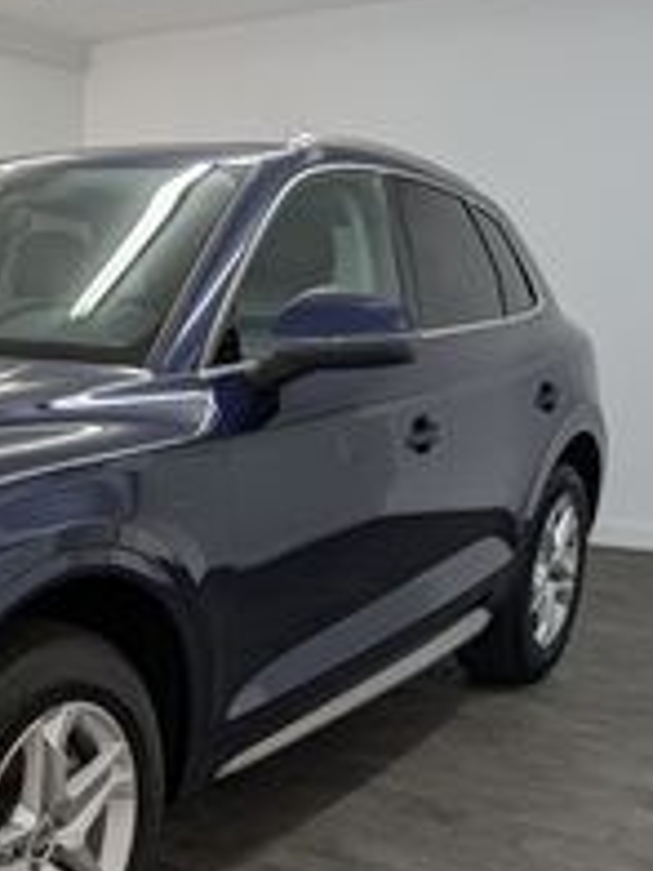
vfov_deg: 38.3
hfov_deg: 27.1
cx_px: -76
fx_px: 1232
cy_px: 604
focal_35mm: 49
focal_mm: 6.9
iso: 29
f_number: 1.68
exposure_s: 1/60
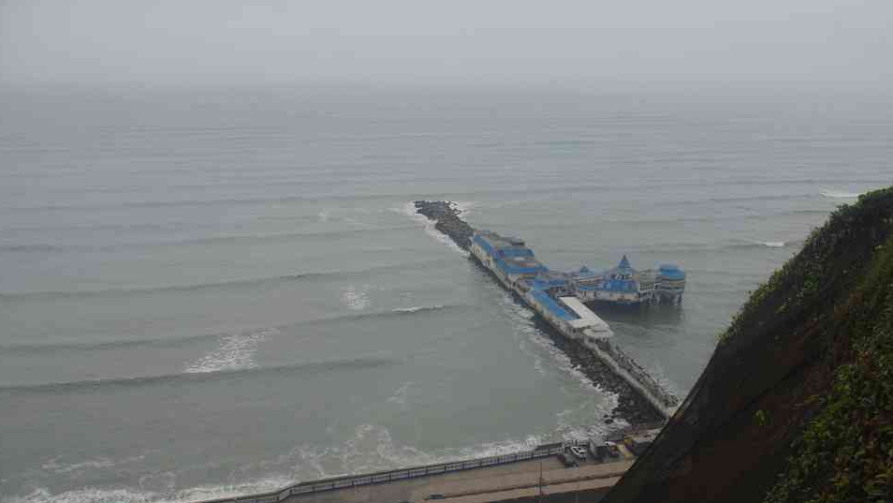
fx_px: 818
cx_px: 463
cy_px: 258
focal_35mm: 35
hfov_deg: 57.2
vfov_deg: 34.1
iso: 200
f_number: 11
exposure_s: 1/100
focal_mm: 21
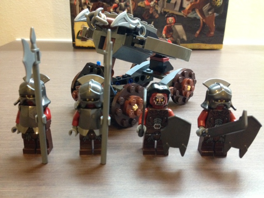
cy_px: 99
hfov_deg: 52.6
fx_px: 267
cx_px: 132
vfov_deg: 40.7
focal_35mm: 35
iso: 320
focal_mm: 4.28
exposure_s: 1/20
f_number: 2.4
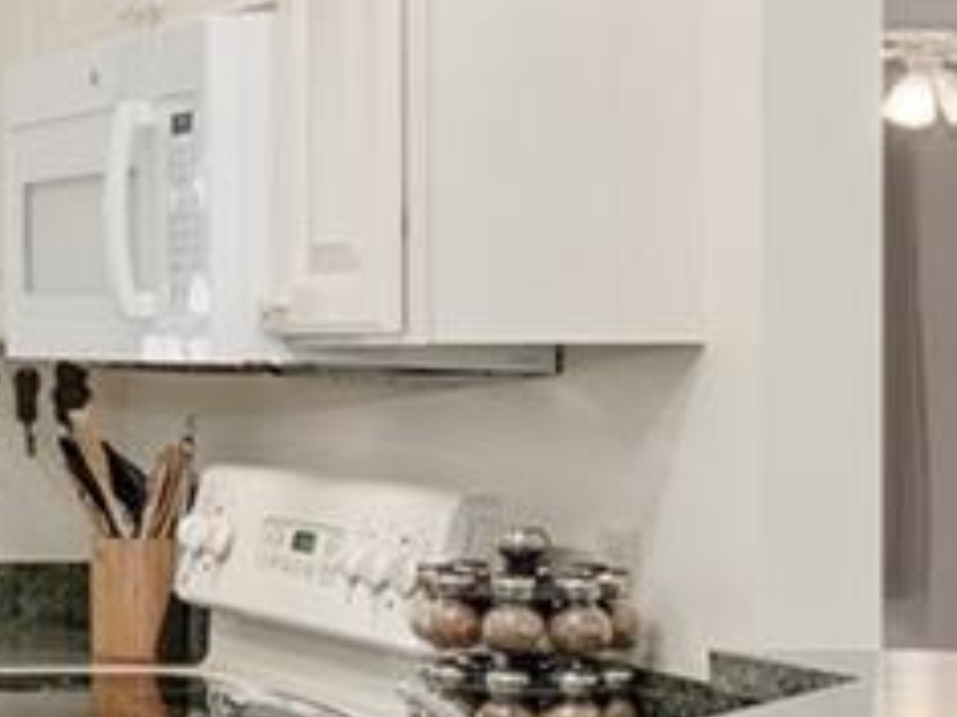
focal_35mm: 114
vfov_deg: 13.0
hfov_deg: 14.2
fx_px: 3159
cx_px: -1002
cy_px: 332
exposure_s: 1/13
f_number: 8
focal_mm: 17.5
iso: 320
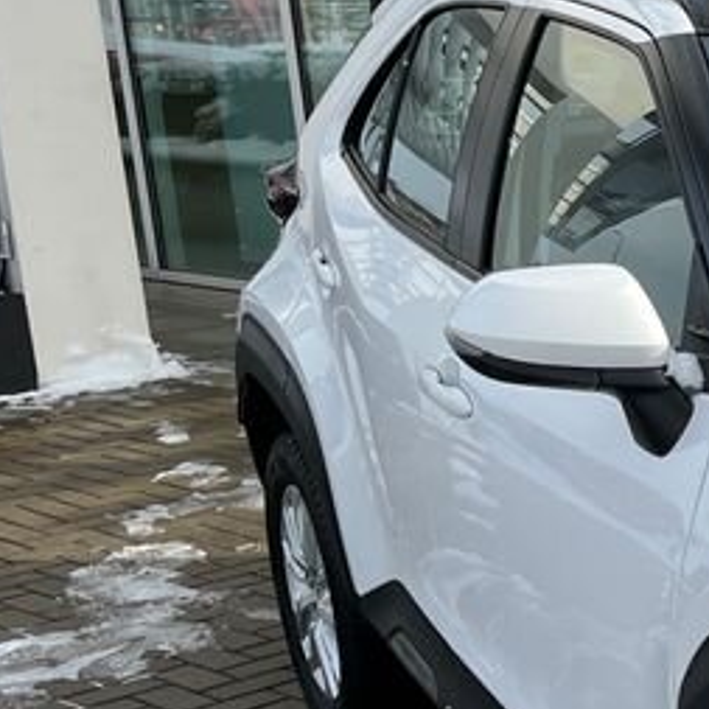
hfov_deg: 16.1
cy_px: 642
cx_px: 1244
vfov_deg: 18.4
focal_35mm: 93
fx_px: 2155
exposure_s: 1/3876
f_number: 1.6
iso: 50
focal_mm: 5.1
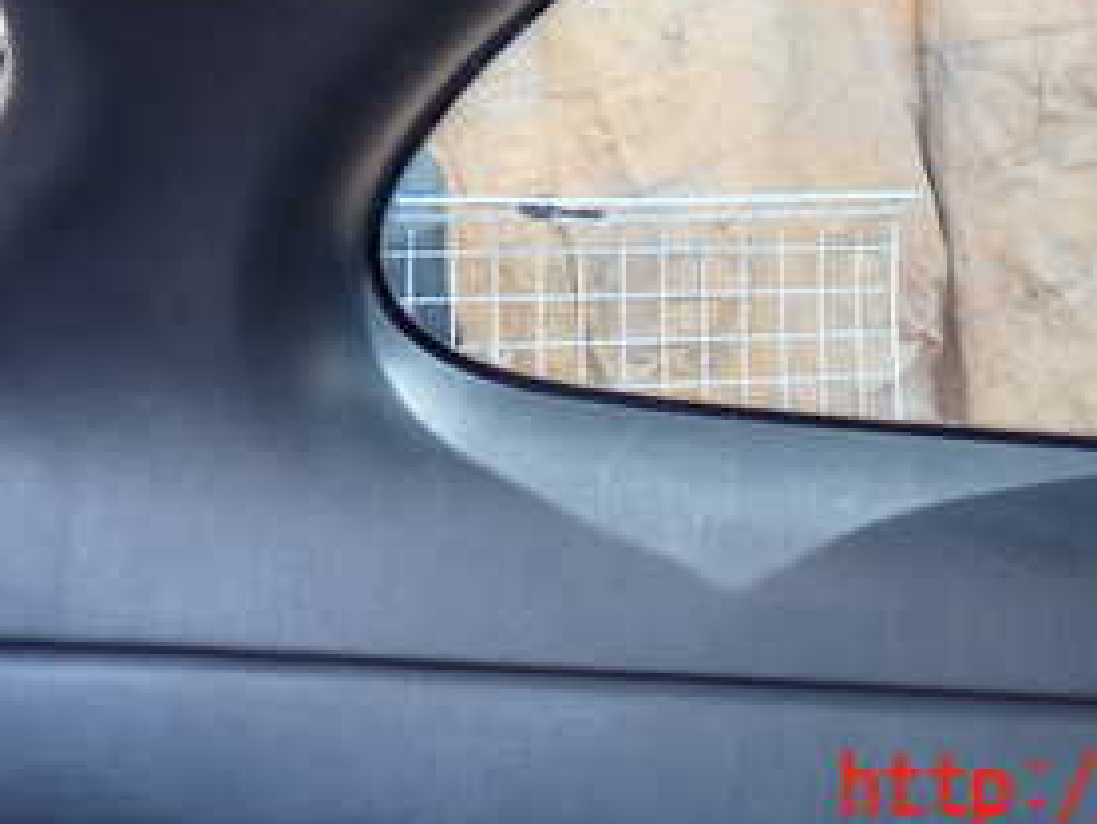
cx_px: 547
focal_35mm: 65
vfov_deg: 21.6
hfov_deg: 29.8
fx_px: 2061
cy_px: -52
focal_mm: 5.4
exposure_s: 1/50
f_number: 2.3
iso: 200
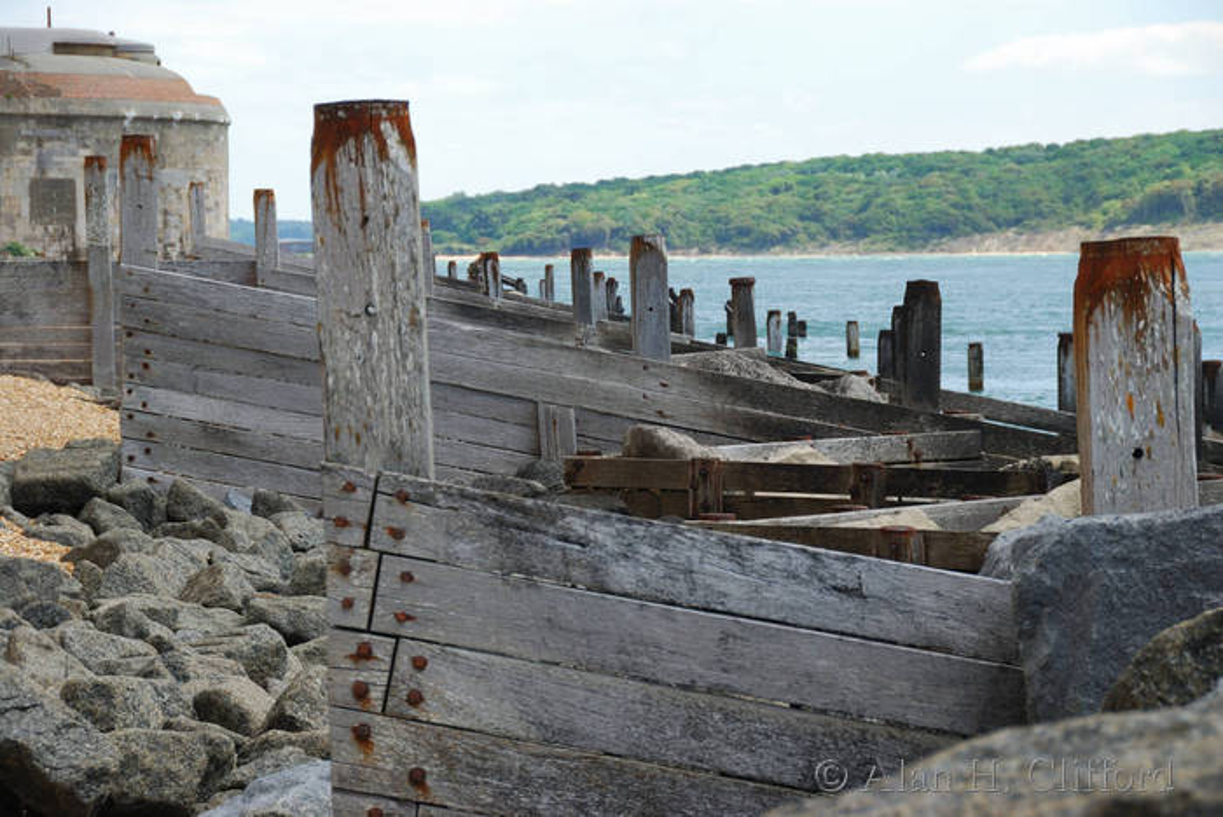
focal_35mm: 142
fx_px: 4845
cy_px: 408
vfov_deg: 9.6
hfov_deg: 14.4
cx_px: 612
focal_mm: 95
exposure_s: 1/125
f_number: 8
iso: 100
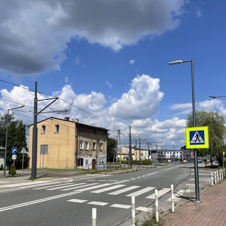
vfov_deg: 52.1
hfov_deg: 52.5
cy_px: 137
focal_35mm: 31
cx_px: 113
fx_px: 229
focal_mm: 4.2
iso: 32
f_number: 1.6
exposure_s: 1/5814
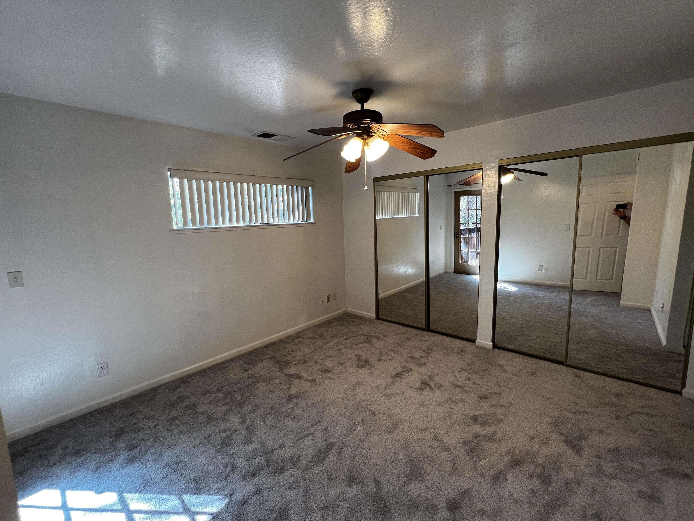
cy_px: 259
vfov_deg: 85.7
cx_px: 336
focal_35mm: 14
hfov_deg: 102.0
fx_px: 281
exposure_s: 1/120
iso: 160
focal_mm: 1.57
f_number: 1.8
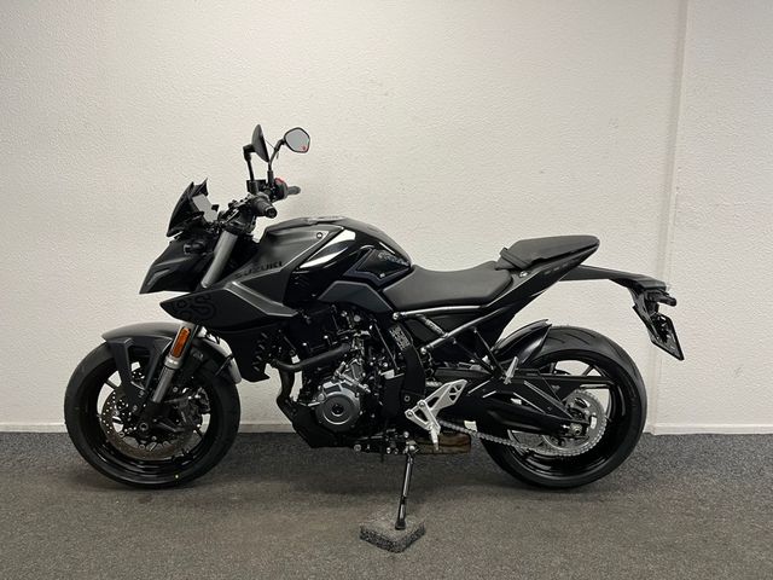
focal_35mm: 26
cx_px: 386
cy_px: 290
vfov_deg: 53.1
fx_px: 581
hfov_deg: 67.3
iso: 100
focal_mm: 5.1
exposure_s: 1/50
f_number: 1.6
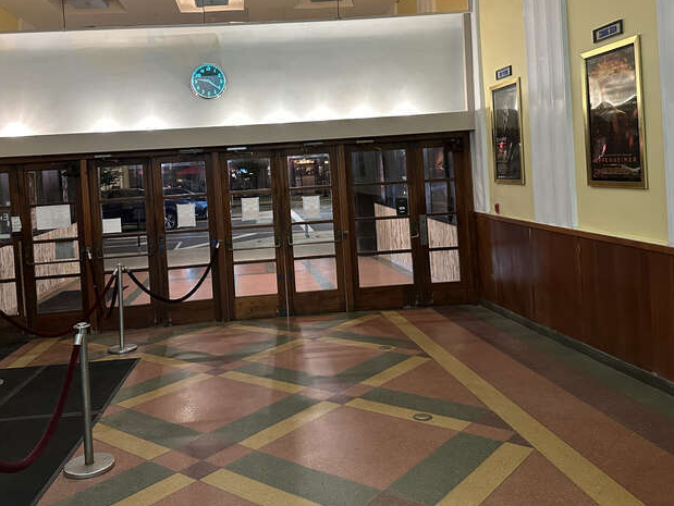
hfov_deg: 58.1
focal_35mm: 31
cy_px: 183
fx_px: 604
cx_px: 285
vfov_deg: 45.0
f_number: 1.78
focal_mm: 6.86
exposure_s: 1/60
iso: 500
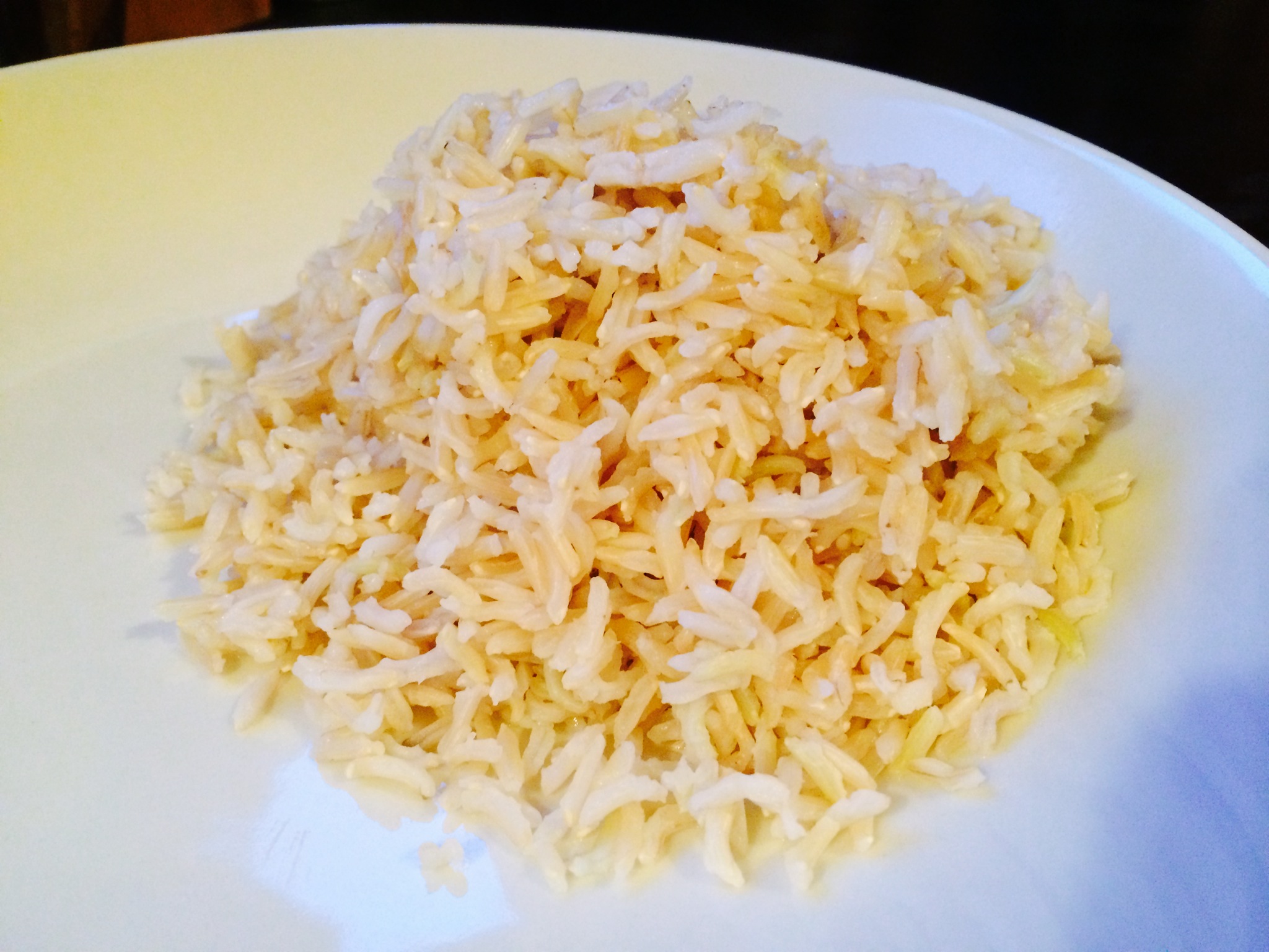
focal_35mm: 30
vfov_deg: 46.8
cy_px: 476
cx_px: 634
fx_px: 1100
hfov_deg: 60.0
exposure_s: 1/20
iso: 320
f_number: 2.2
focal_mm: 4.12
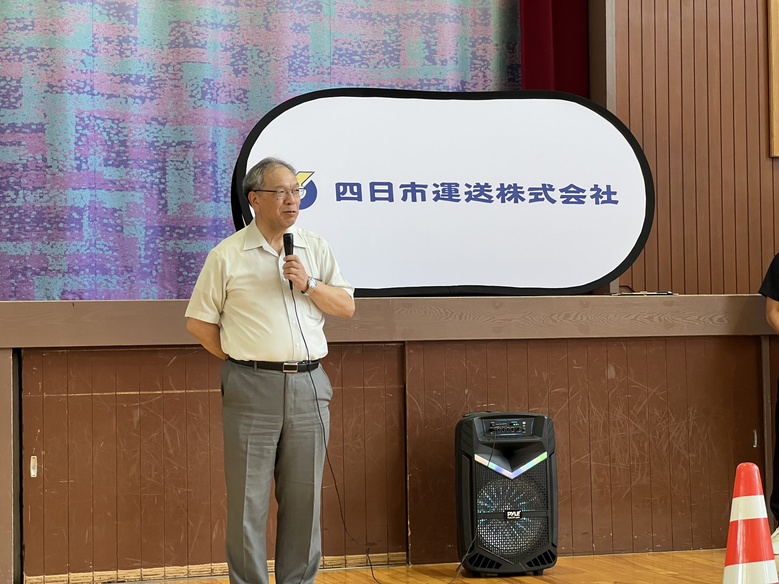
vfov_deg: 19.1
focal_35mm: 77
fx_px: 1733
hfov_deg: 25.3
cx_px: 390
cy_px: 292
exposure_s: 1/99
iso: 160
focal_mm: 9
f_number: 2.8
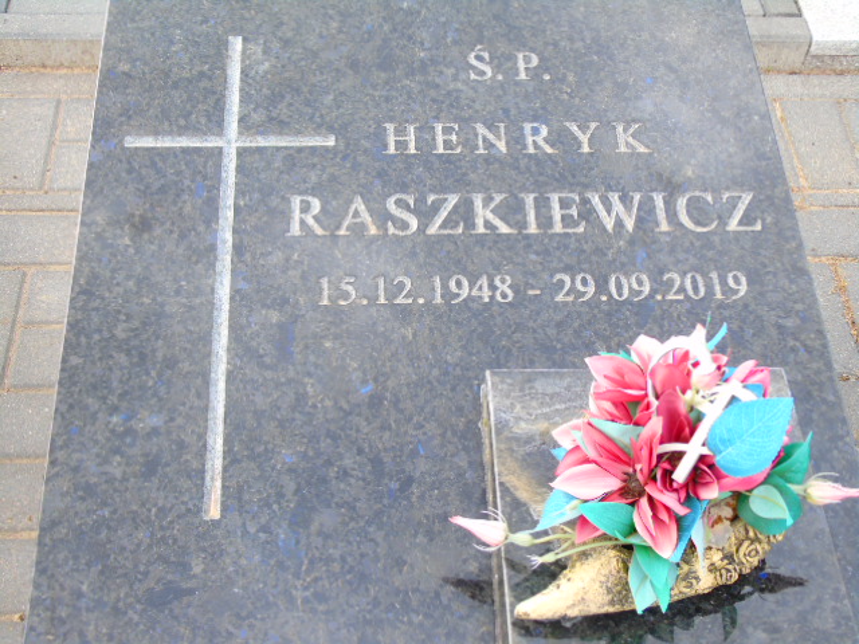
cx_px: 430
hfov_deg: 41.2
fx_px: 1141
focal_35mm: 46
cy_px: 322
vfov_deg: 31.5
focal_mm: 8.2
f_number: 4.1
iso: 80
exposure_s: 1/40
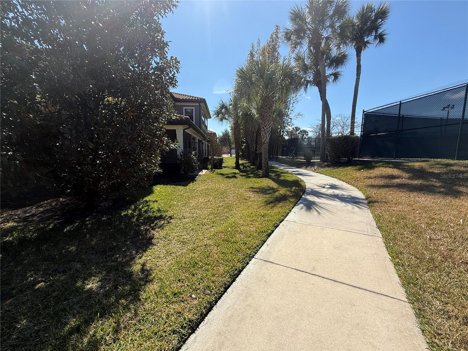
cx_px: 234
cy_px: 176
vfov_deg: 85.7
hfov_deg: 102.1
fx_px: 189
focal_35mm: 14
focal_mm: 2.22
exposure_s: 1/1613
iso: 50
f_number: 2.2
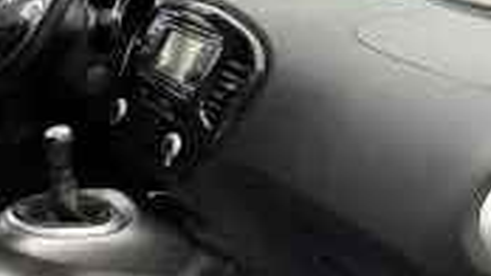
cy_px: 163
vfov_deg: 22.2
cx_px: 31
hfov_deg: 35.7
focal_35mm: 54
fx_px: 703
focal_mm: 6.76
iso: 64
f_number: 1.78
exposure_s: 1/147
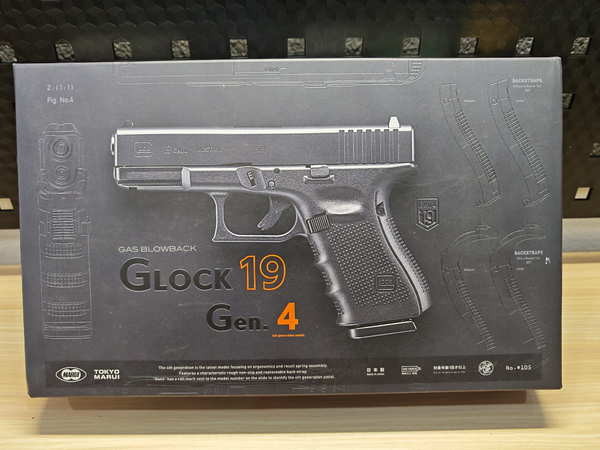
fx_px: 451
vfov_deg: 53.1
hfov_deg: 67.3
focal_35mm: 26
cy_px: 222
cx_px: 294
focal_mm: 6.83
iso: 200
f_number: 2
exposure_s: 1/100
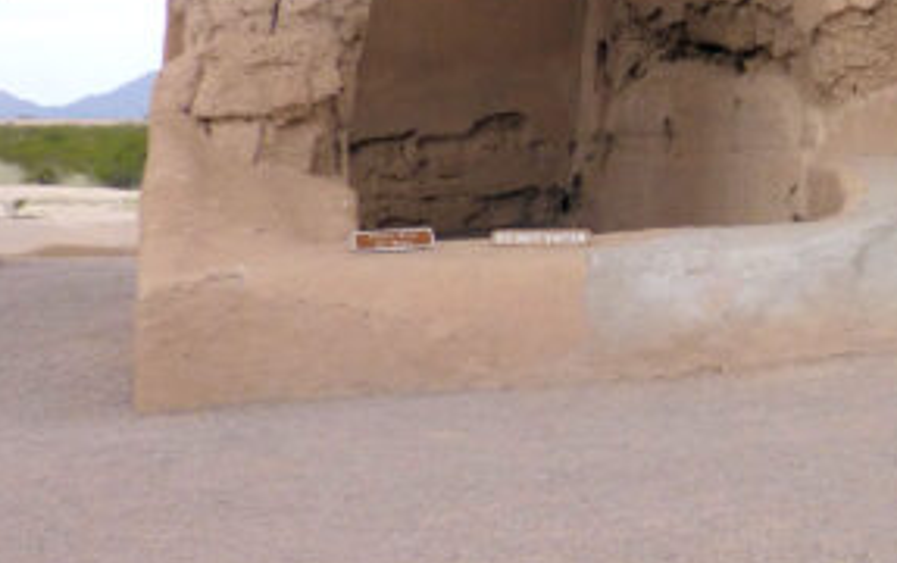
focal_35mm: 68
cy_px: -122
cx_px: 1119
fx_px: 1664
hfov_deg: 26.3
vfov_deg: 18.2
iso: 100
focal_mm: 4.3
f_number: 4
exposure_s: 1/500
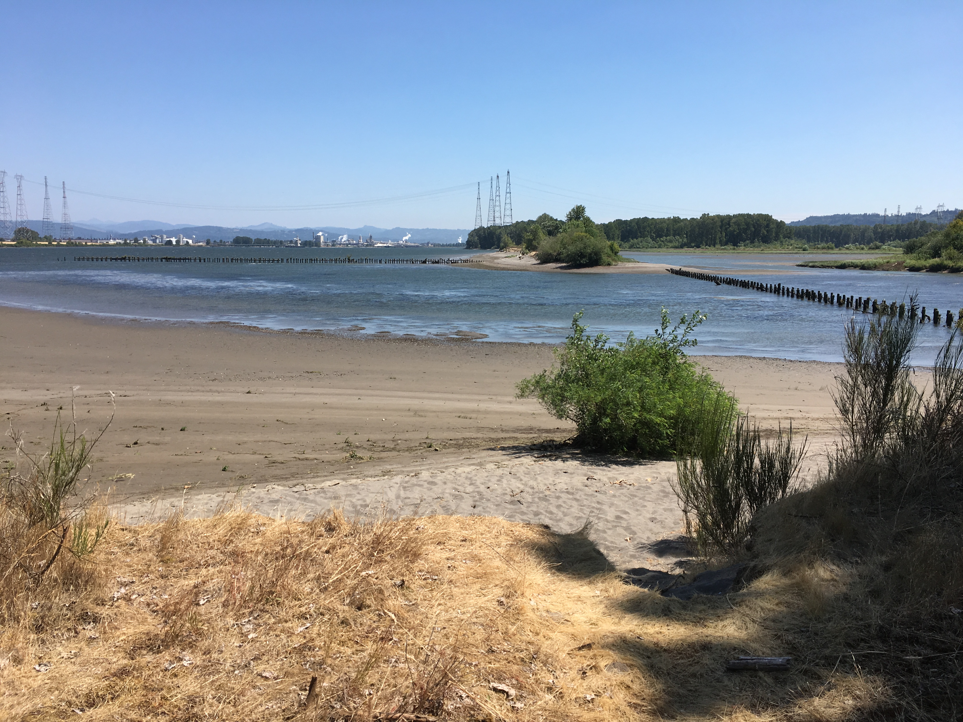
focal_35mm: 29
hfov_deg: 61.7
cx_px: 482
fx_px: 807
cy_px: 361
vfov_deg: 48.2
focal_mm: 4.15
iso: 25
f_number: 2.2
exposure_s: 1/1637
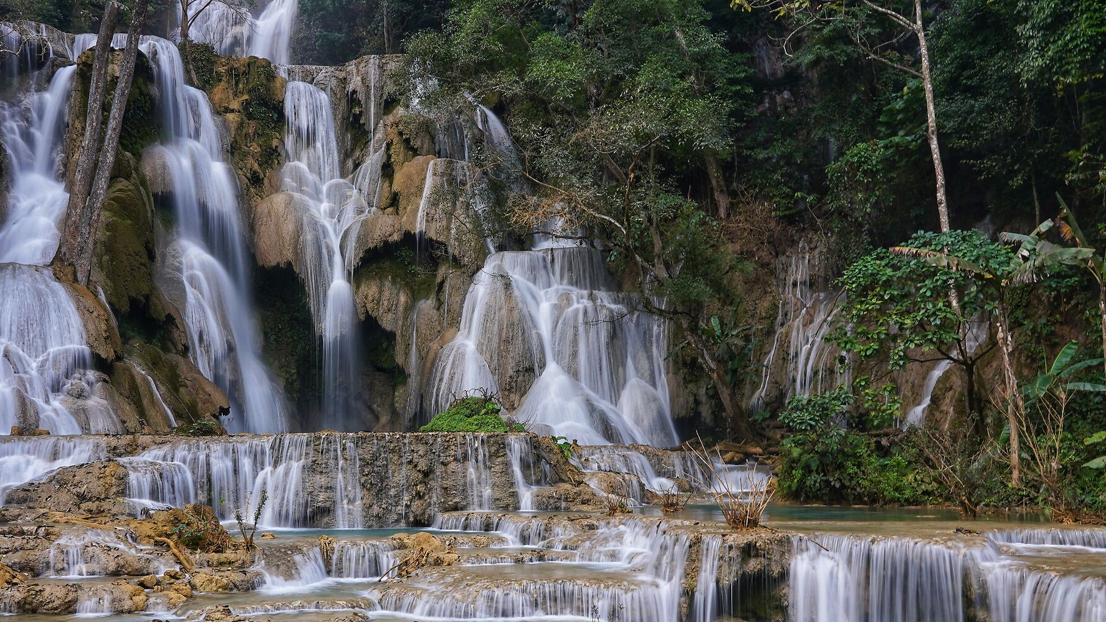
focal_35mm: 34
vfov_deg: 34.5
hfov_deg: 57.3
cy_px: 388
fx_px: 997
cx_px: 412
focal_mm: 24
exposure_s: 1/2
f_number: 16
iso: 200
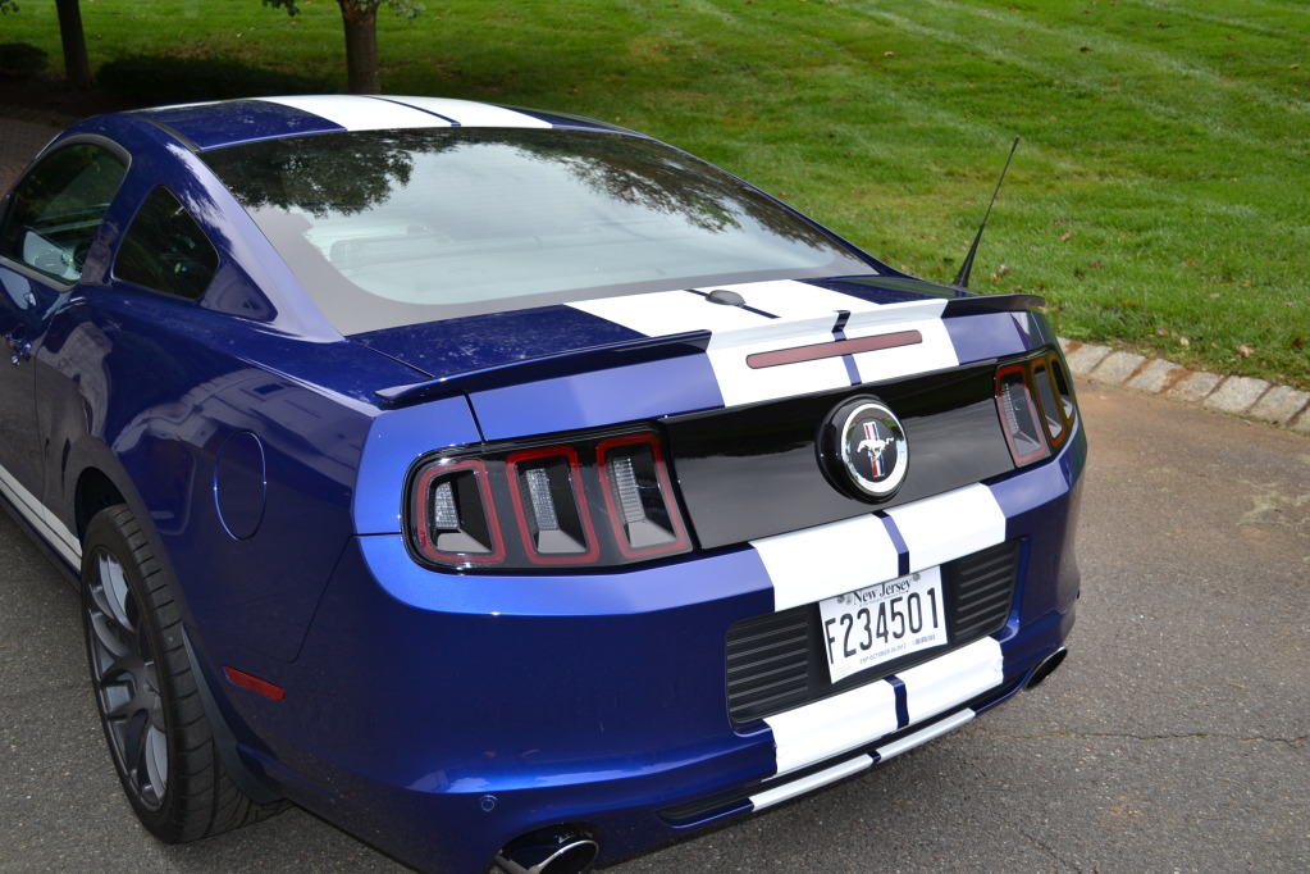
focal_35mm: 36
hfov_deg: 53.1
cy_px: 437
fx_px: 1310
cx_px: 655
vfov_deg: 36.9
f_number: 4
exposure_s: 1/125
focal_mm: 24
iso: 160
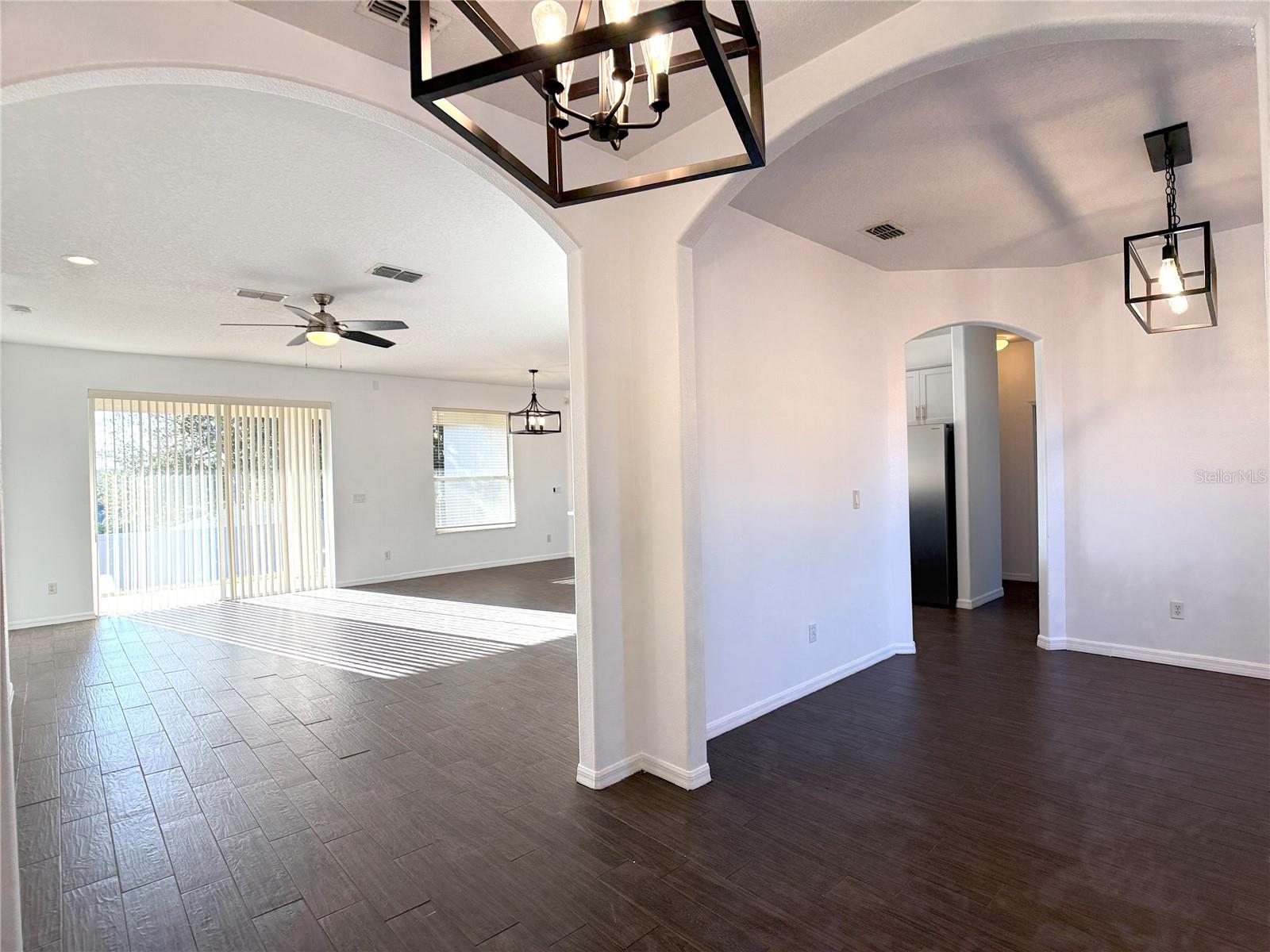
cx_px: 635
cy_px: 476
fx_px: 881
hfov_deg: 71.6
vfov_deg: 56.8
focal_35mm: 24
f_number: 1.78
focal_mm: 6.76
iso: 100
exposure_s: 1/423
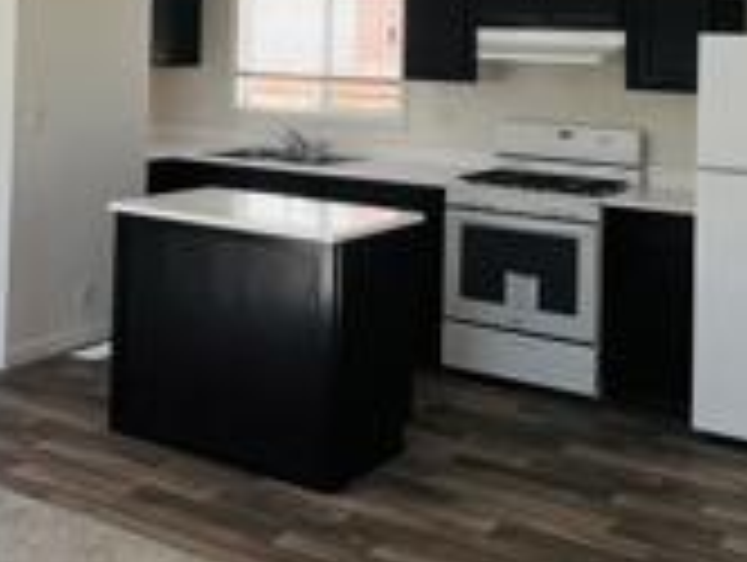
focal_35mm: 50
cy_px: 4
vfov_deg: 27.6
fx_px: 1081
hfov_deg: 37.8
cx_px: 266
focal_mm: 1.57
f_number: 1.8
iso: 32
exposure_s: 1/118
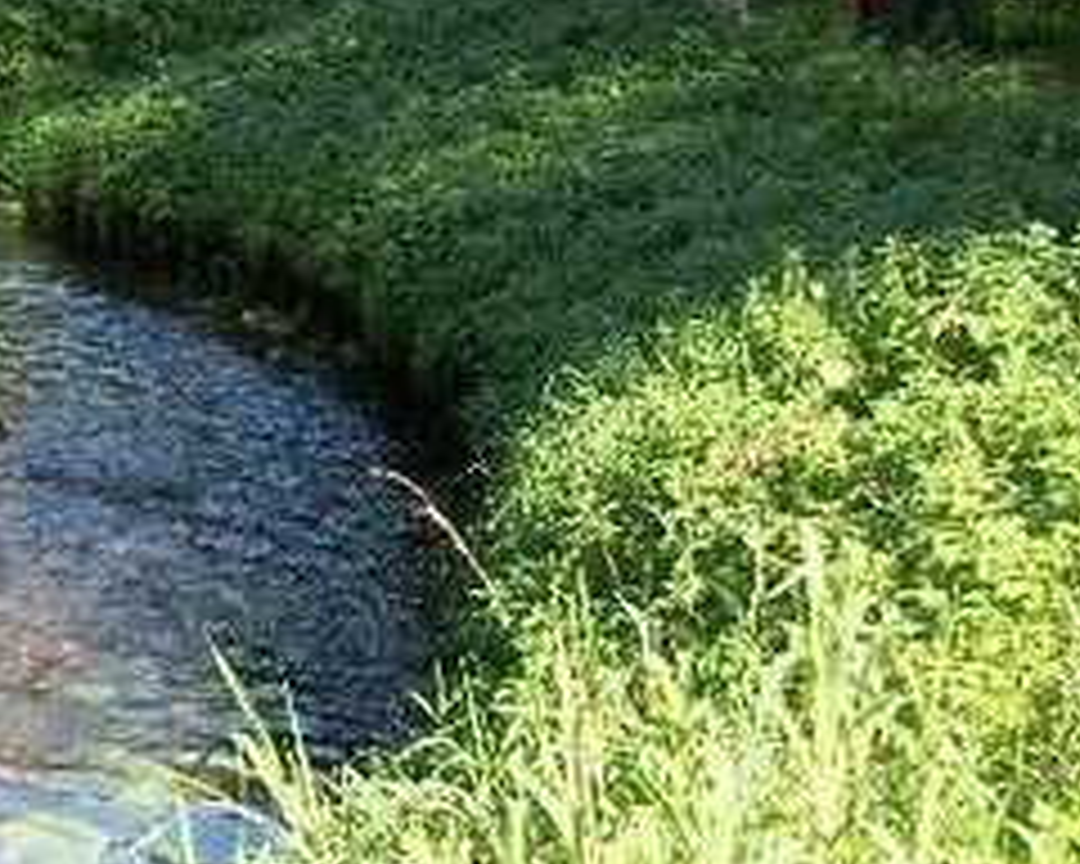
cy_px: 266
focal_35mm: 78
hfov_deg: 23.5
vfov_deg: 19.6
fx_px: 2493
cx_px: 9
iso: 80
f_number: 2.9
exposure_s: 1/320
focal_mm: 5.7
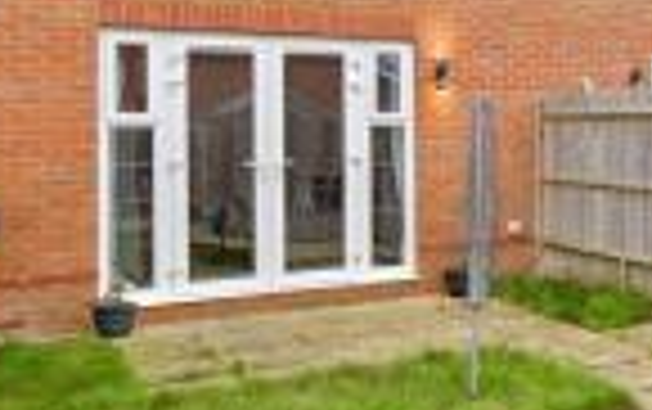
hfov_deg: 34.7
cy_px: 106
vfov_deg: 25.6
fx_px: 889
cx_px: 715
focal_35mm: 50
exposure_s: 1/60
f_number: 7.1
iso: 500
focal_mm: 10
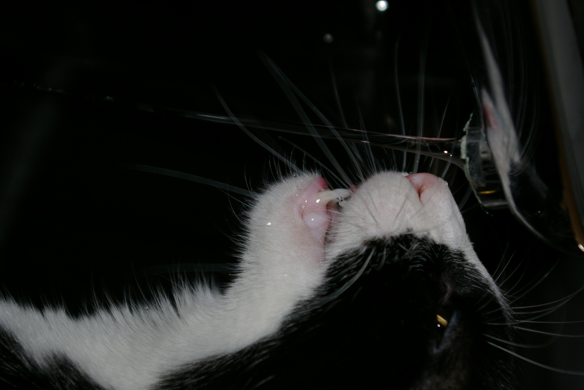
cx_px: 284
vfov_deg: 16.9
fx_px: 1307
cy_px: 203
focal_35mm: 81
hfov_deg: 25.2
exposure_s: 1/60
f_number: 4.5
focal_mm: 45
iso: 200
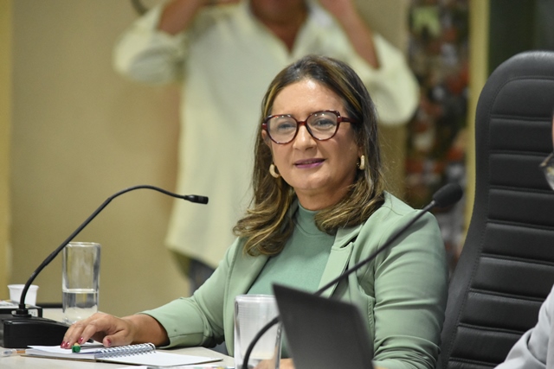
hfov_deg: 7.4
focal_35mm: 278
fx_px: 4271
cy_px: 184
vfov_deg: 5.0
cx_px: 277
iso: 4000
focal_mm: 185
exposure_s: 1/60
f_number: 5
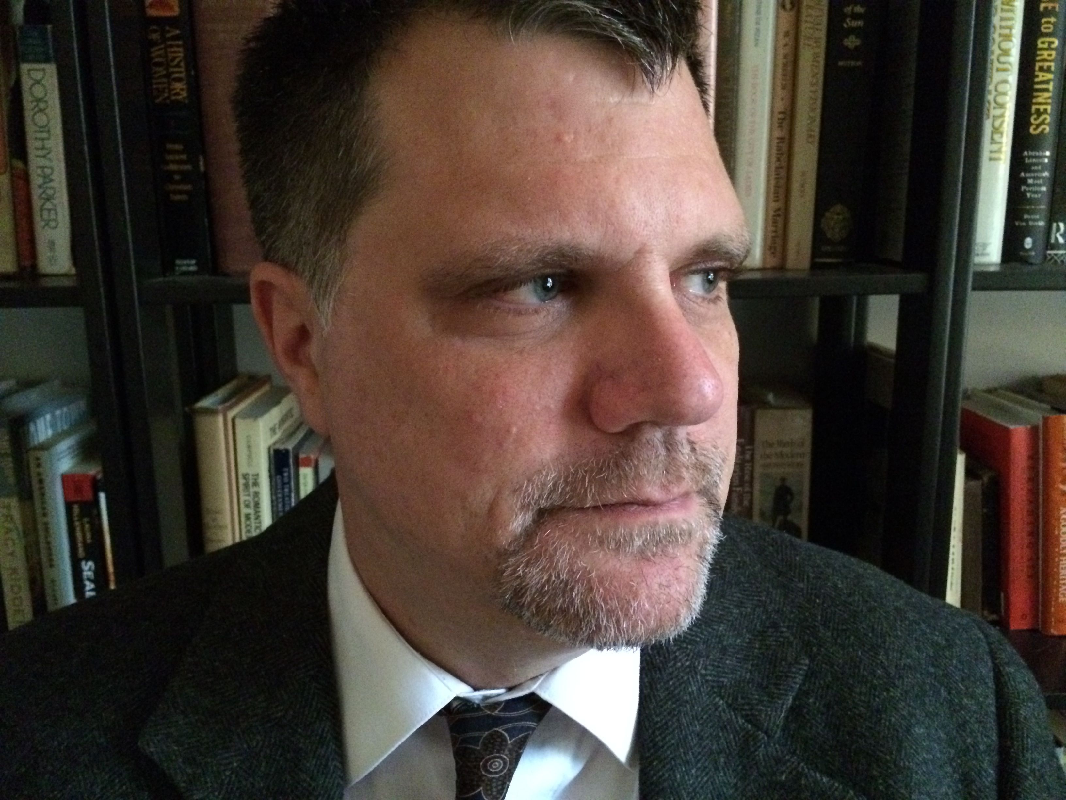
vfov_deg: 46.8
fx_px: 924
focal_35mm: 30
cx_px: 533
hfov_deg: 60.0
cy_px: 400
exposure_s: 1/15
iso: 1250
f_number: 2.2
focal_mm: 4.12
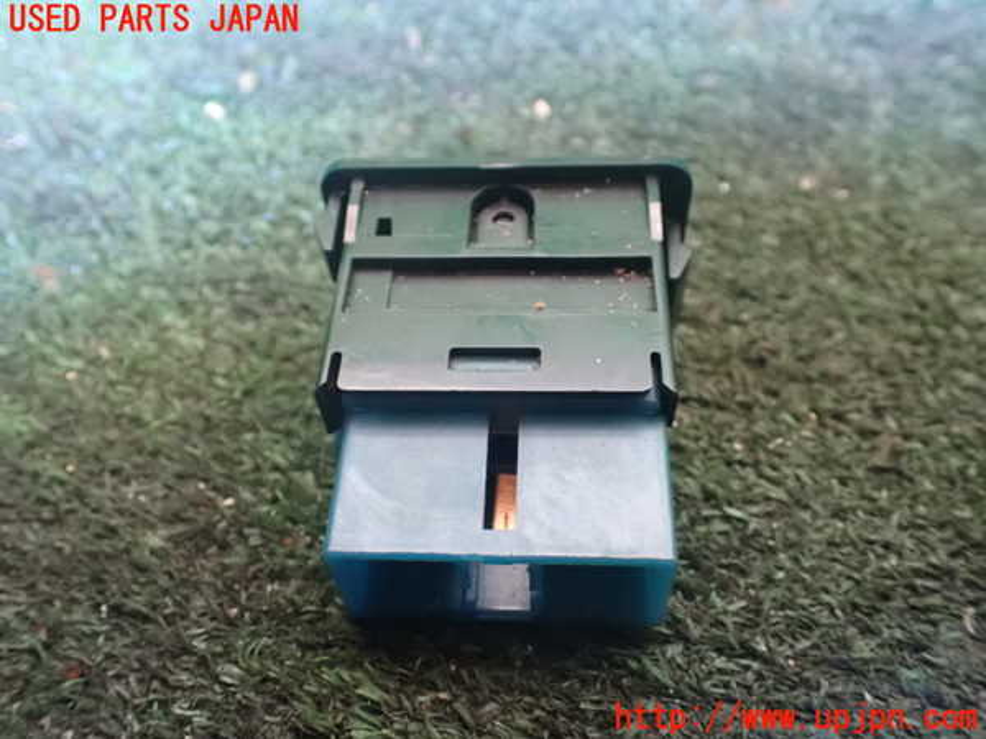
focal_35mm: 30
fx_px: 855
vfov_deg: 46.8
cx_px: 493
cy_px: 370
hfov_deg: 60.0
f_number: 2.3
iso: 1600
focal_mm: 5.4
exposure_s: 1/25
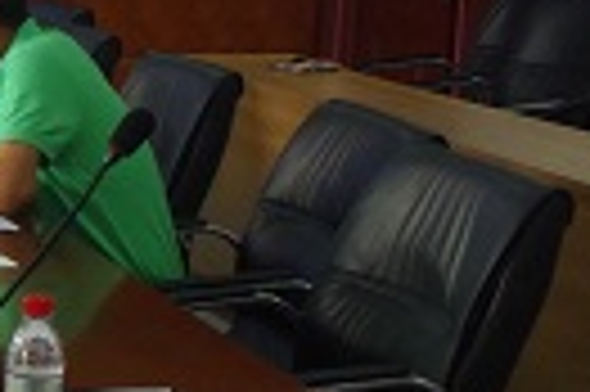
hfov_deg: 13.3
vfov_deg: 10.4
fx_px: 2144
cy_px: 155
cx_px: -617
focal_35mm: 131
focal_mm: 21.25
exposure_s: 1/50
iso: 1600
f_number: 9
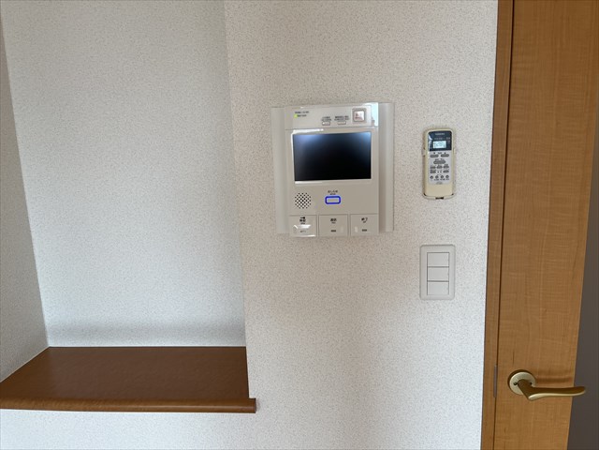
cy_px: 225
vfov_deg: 53.1
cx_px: 300
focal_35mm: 26
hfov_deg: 67.3
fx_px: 450
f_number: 1.6
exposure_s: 1/100
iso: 64
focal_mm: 5.1
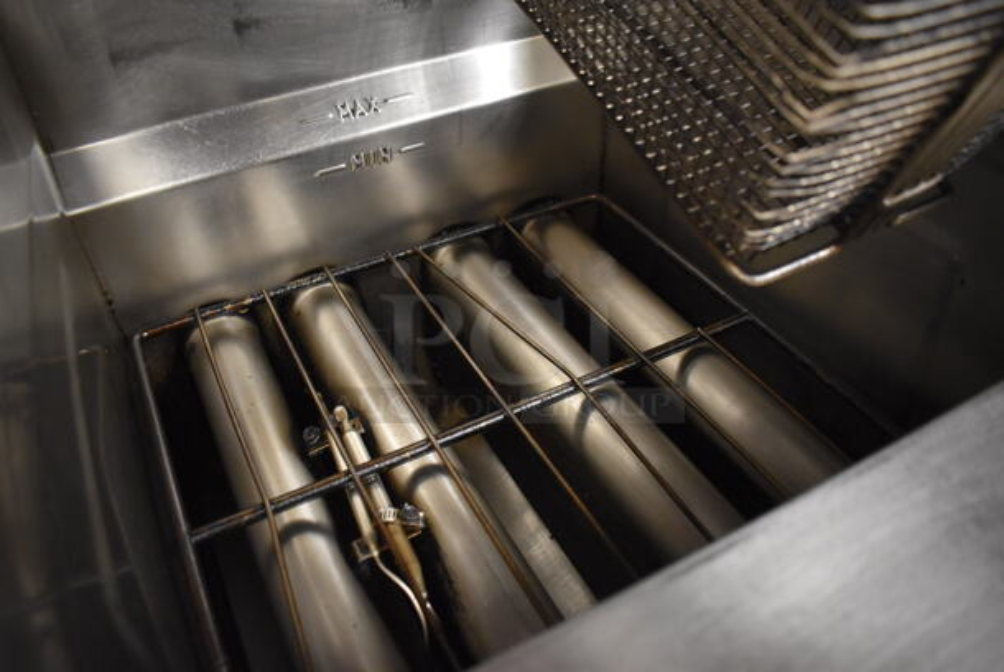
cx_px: 502
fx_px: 754
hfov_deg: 67.3
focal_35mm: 27
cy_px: 336
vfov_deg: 48.0
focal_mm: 18
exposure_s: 1/30
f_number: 3.5
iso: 2200
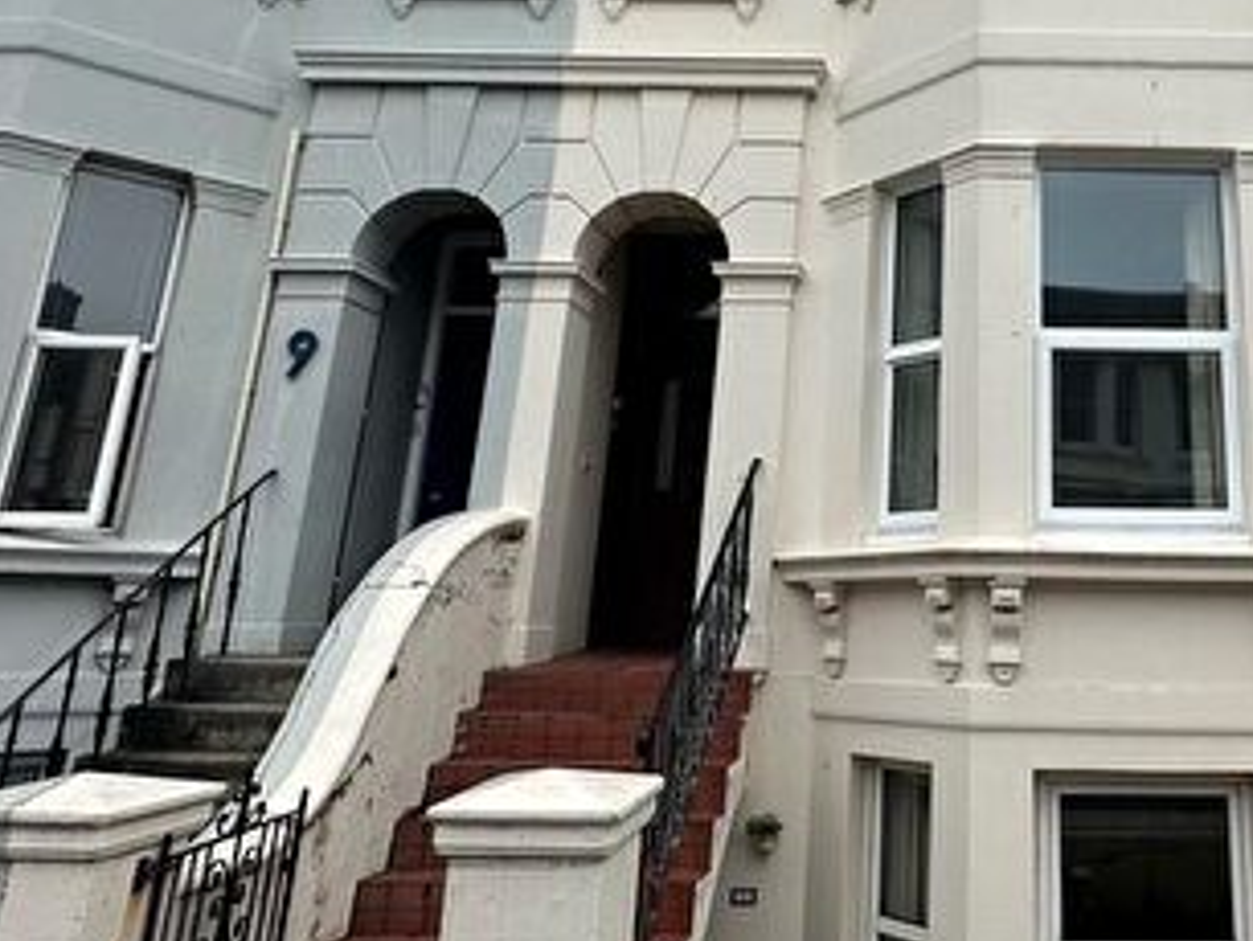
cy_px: 272
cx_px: 1003
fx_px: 1159
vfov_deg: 43.2
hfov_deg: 53.0
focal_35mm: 32
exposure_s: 1/600
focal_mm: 2.22
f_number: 2.2
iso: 40
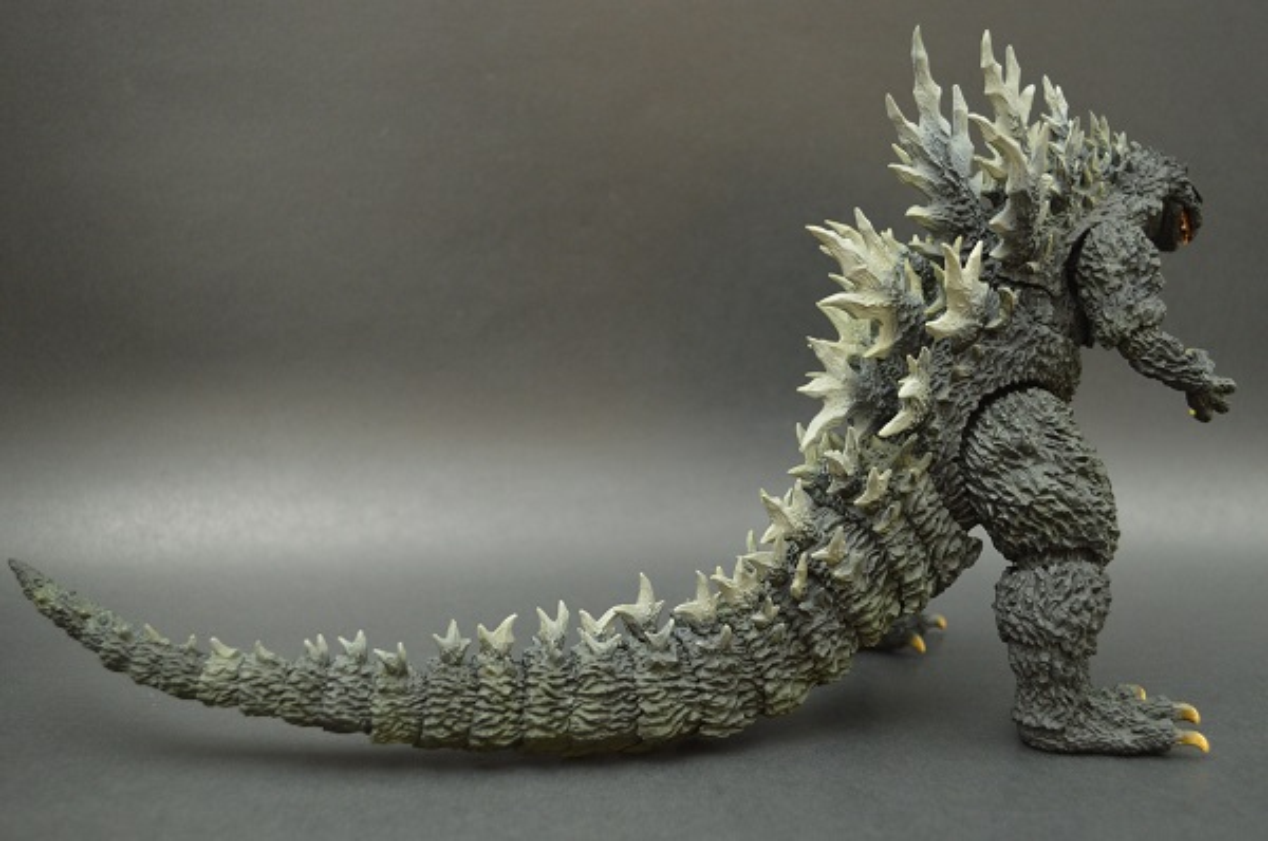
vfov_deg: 34.1
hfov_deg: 49.6
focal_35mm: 39
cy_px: 420
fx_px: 1371
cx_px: 634
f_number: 4.2
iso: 800
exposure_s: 1/6
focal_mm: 26
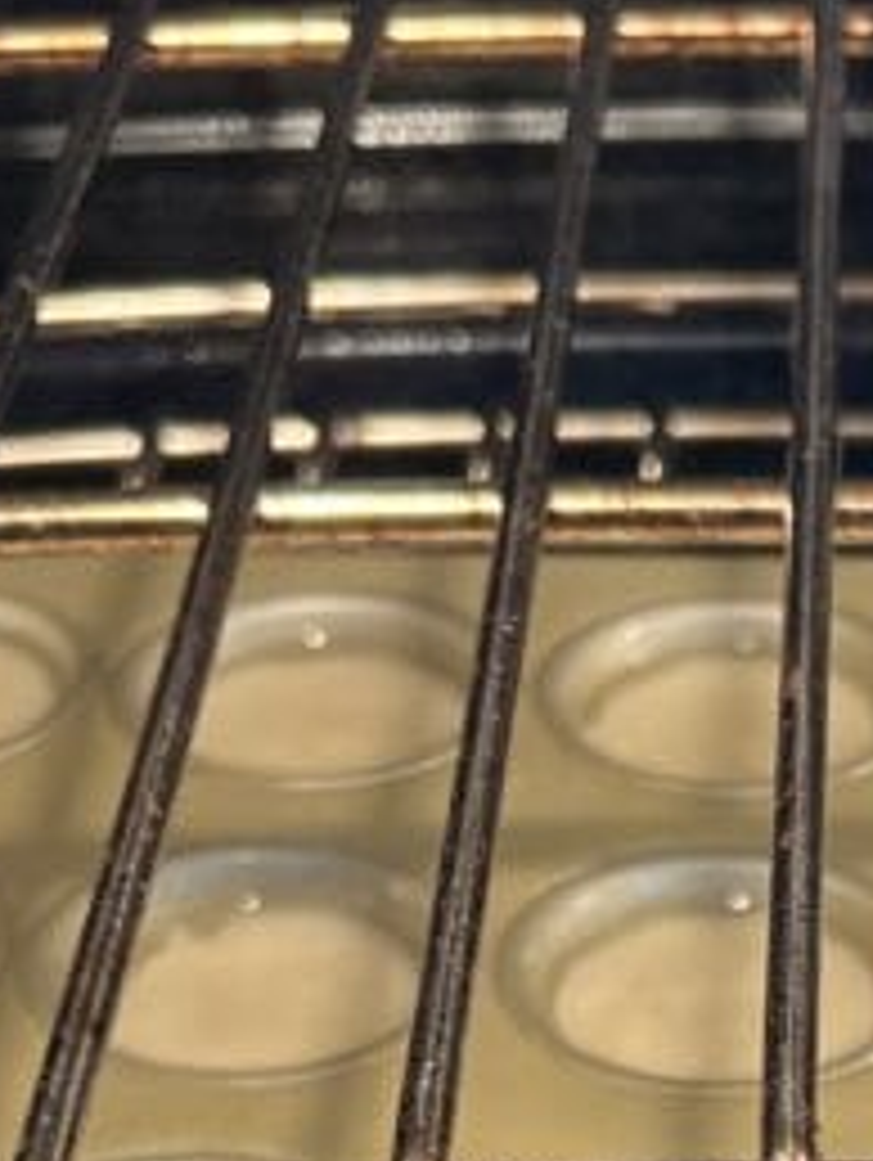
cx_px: 950
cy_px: 1620
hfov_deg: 14.1
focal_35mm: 103
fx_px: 3458
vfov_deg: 17.5
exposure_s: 1/120
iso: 125
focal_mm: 5.7
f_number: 1.5
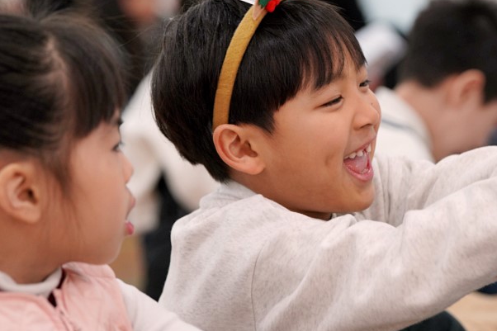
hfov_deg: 12.2
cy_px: 120
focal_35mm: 169
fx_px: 2332
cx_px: 318
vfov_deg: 8.1
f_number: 4
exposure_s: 1/160
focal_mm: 113
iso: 1600
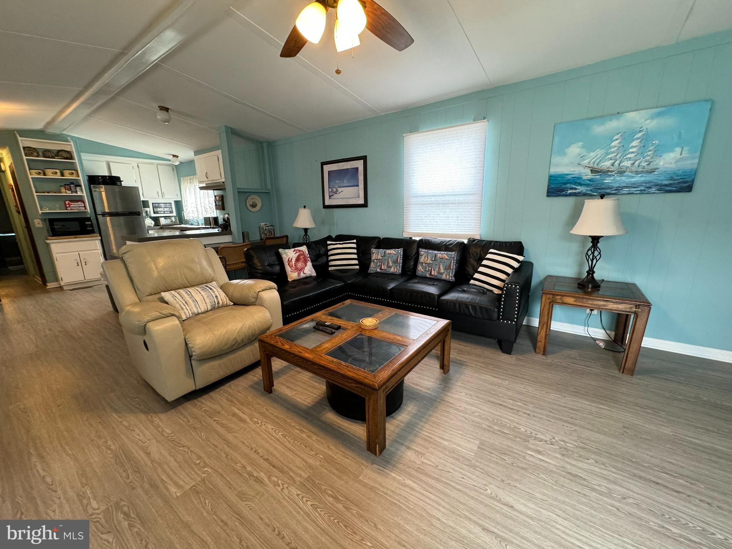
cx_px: 366
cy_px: 274
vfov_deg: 85.7
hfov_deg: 102.1
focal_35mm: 14
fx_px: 296
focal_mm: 2.22
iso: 250
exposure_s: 1/60
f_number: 2.2
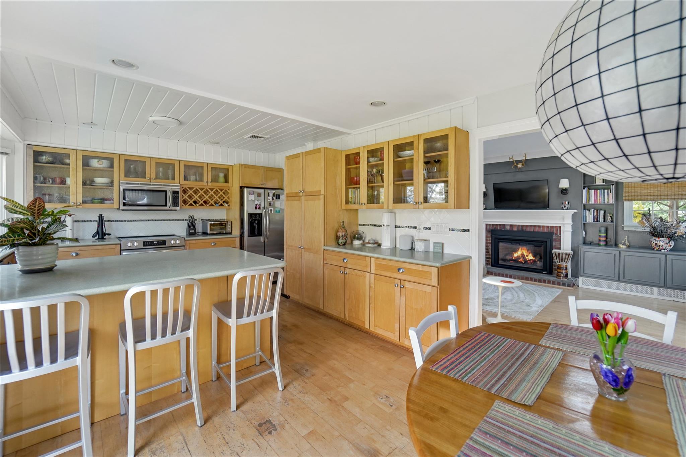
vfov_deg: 81.2
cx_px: 343
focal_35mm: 14
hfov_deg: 104.3
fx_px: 267
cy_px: 228
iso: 1600
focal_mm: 14
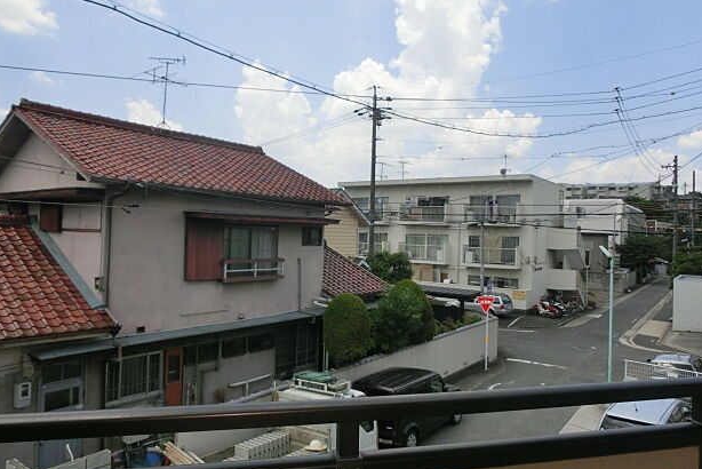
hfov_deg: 69.4
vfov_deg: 49.6
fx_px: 507
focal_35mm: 26
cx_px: 361
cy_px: 218
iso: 80
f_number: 7.9
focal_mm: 4.24
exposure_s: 1/200
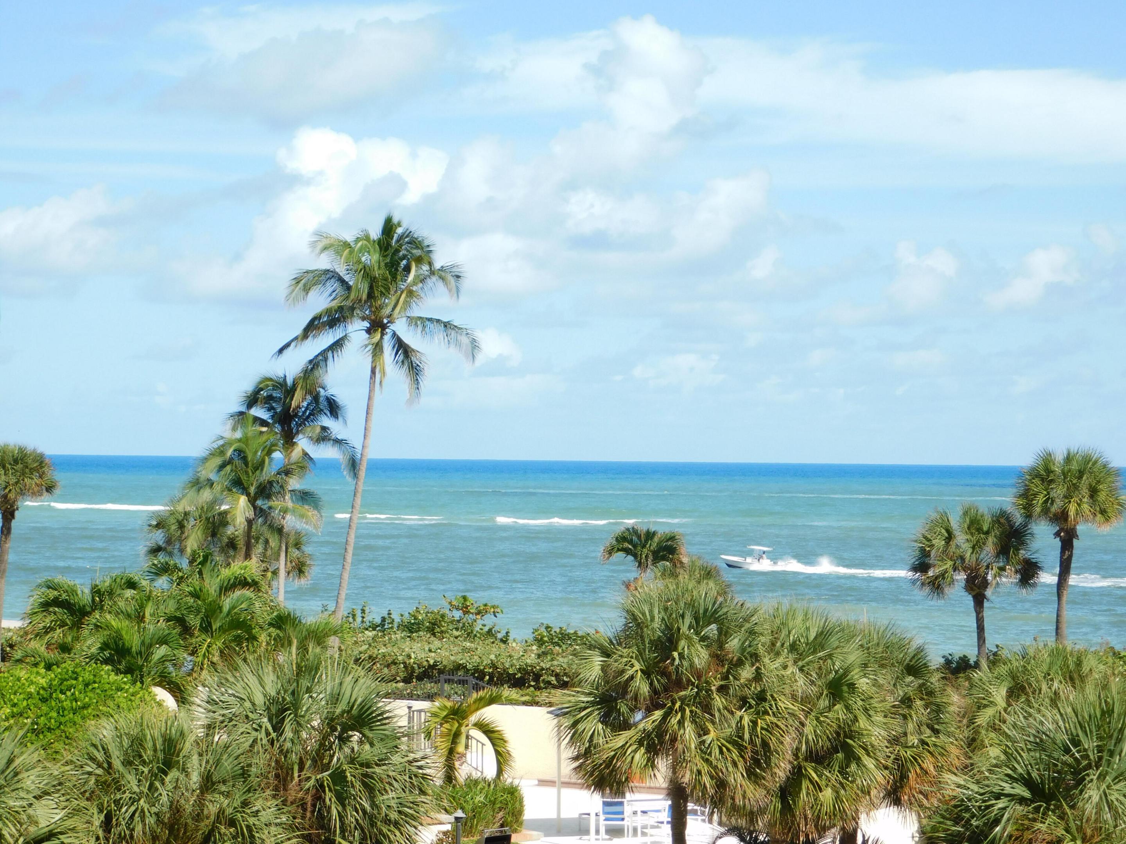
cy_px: 422
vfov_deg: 16.2
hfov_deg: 21.5
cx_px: 563
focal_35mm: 91
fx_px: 2960
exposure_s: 1/640
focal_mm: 16.1
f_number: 4.5
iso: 125
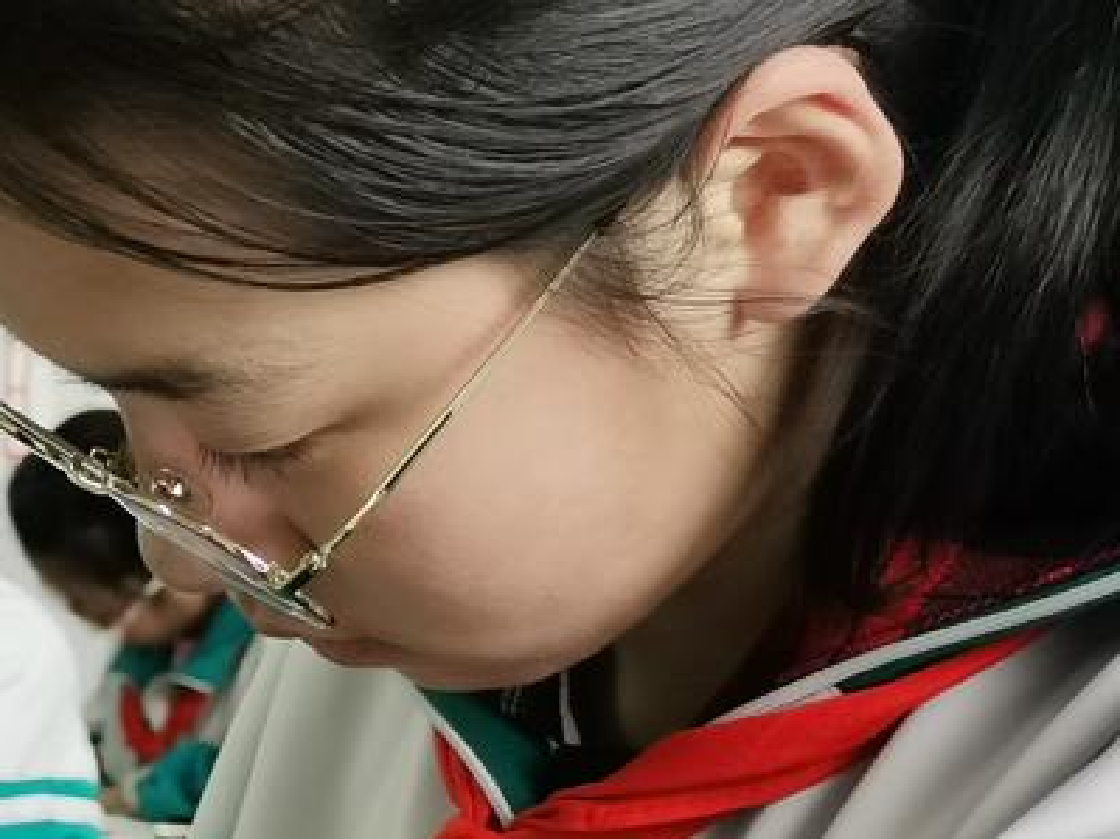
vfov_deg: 13.1
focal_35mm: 112
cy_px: 752
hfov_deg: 17.0
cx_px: -93
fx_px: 3623
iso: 160
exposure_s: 1/100
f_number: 1.8
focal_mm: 5.58
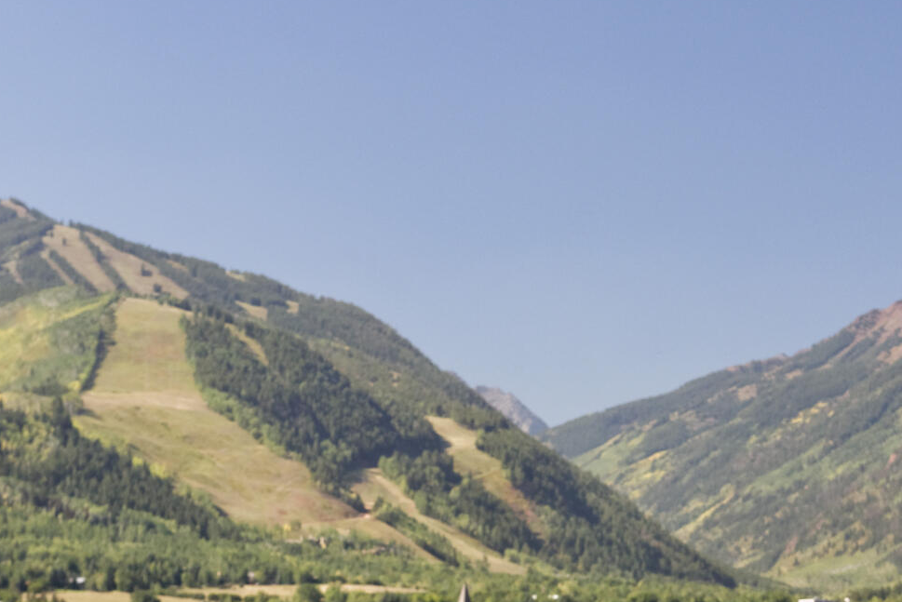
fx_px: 3259
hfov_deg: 15.7
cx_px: 667
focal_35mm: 130
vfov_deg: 10.4
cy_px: 739
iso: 320
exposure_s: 1/400
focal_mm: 42
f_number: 7.1
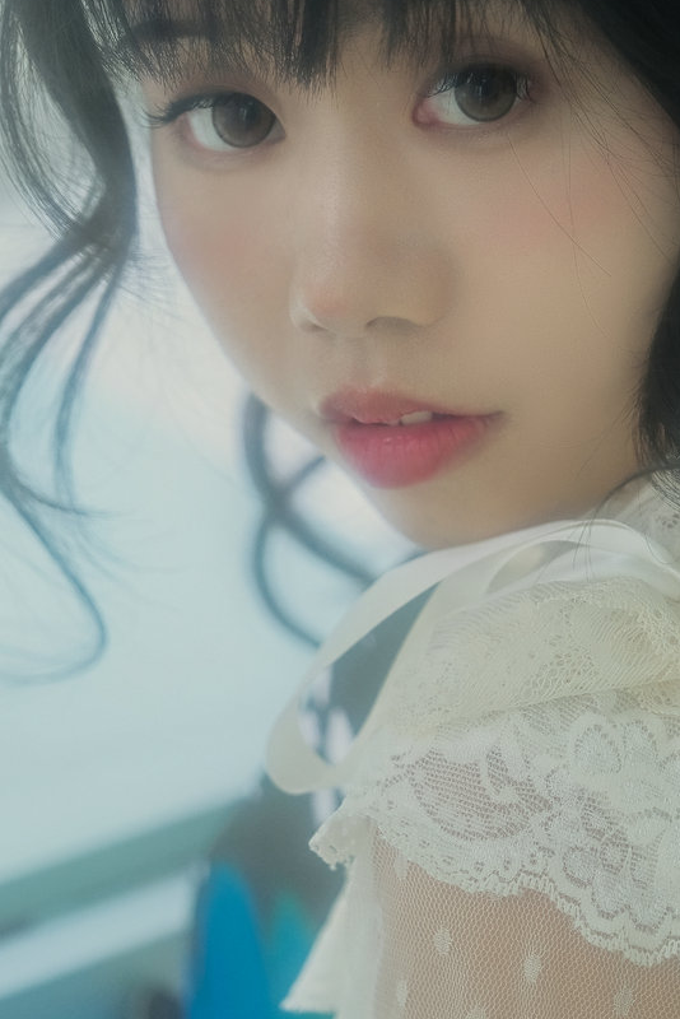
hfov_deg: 9.8
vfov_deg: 14.6
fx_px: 3963
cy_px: 504
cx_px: 349
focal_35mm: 140
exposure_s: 1/60
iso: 640
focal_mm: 55
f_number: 2.8
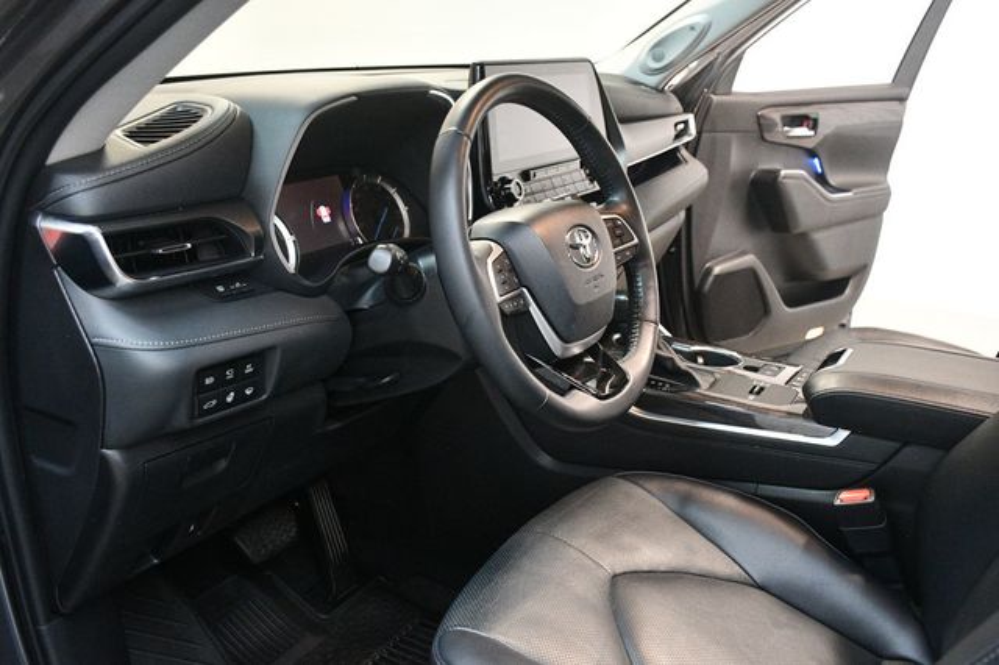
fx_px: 915
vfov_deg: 39.9
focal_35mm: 33
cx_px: 500
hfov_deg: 57.2
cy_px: 332
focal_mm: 22
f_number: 3.5
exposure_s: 1/60
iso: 5000
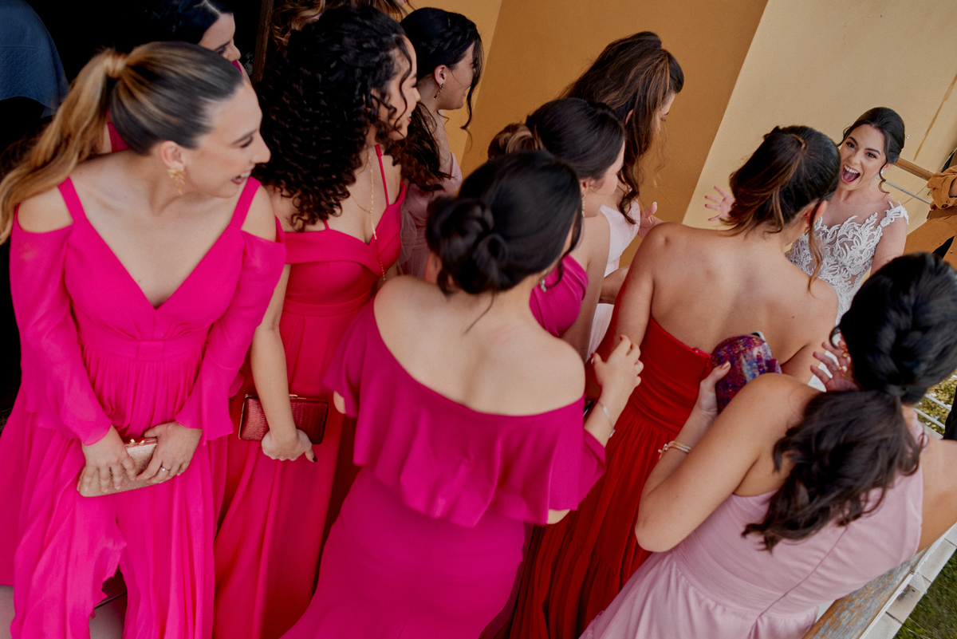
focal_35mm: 35
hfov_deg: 54.4
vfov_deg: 37.9
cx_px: 478
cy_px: 320
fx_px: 931
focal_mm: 35
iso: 100
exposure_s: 1/200
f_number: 4
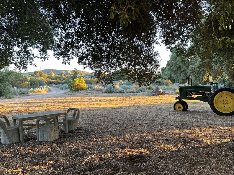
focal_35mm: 31
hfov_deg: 58.3
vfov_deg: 45.4
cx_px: 125
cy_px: 91
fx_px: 210
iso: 100
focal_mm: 6.86
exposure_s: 1/121
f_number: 1.78
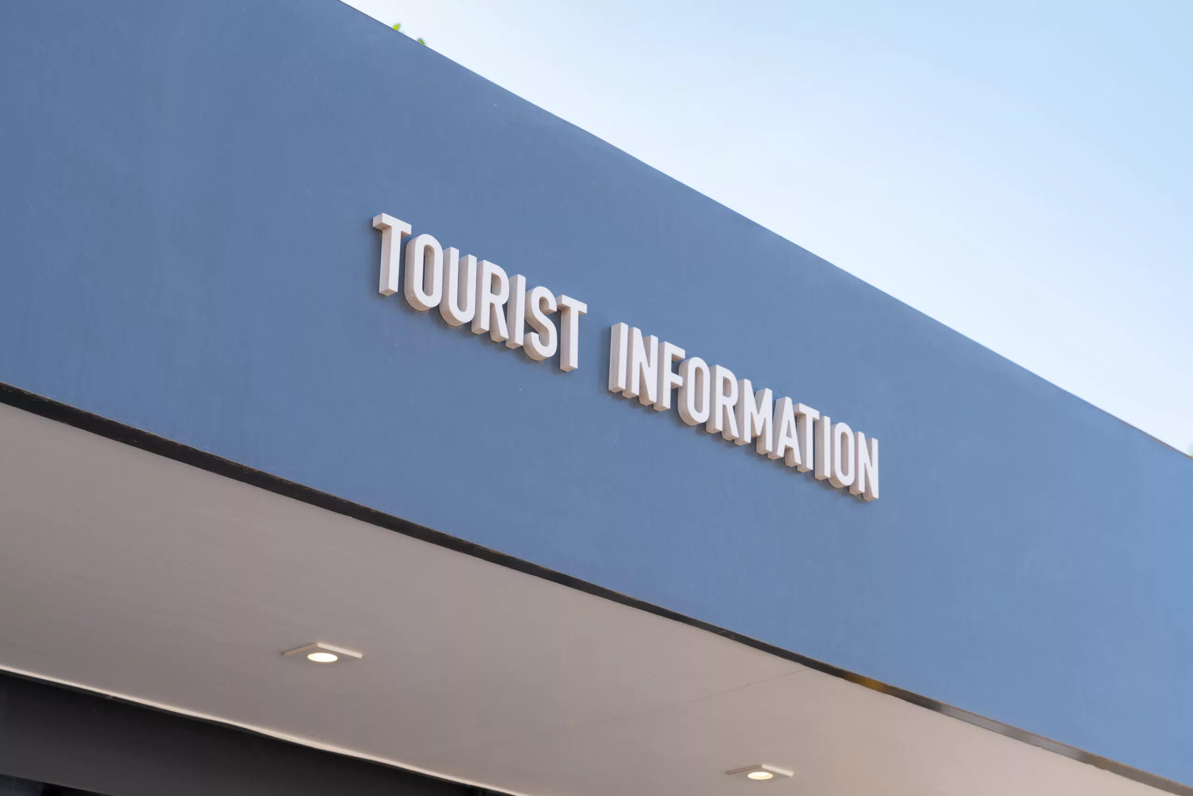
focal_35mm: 61
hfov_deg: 32.9
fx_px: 2021
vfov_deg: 22.3
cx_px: 596
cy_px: 398
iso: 400
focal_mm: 61
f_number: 8
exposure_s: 1/320
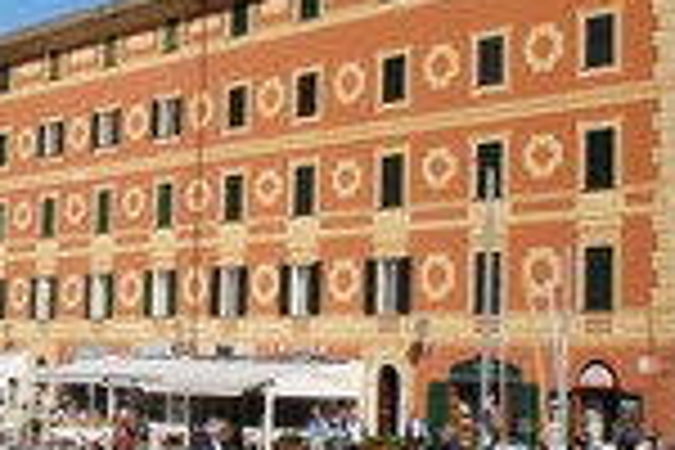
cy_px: 207
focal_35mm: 83
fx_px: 1556
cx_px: 45
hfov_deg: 23.7
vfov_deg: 16.5
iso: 200
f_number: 11
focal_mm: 18
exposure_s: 1/400
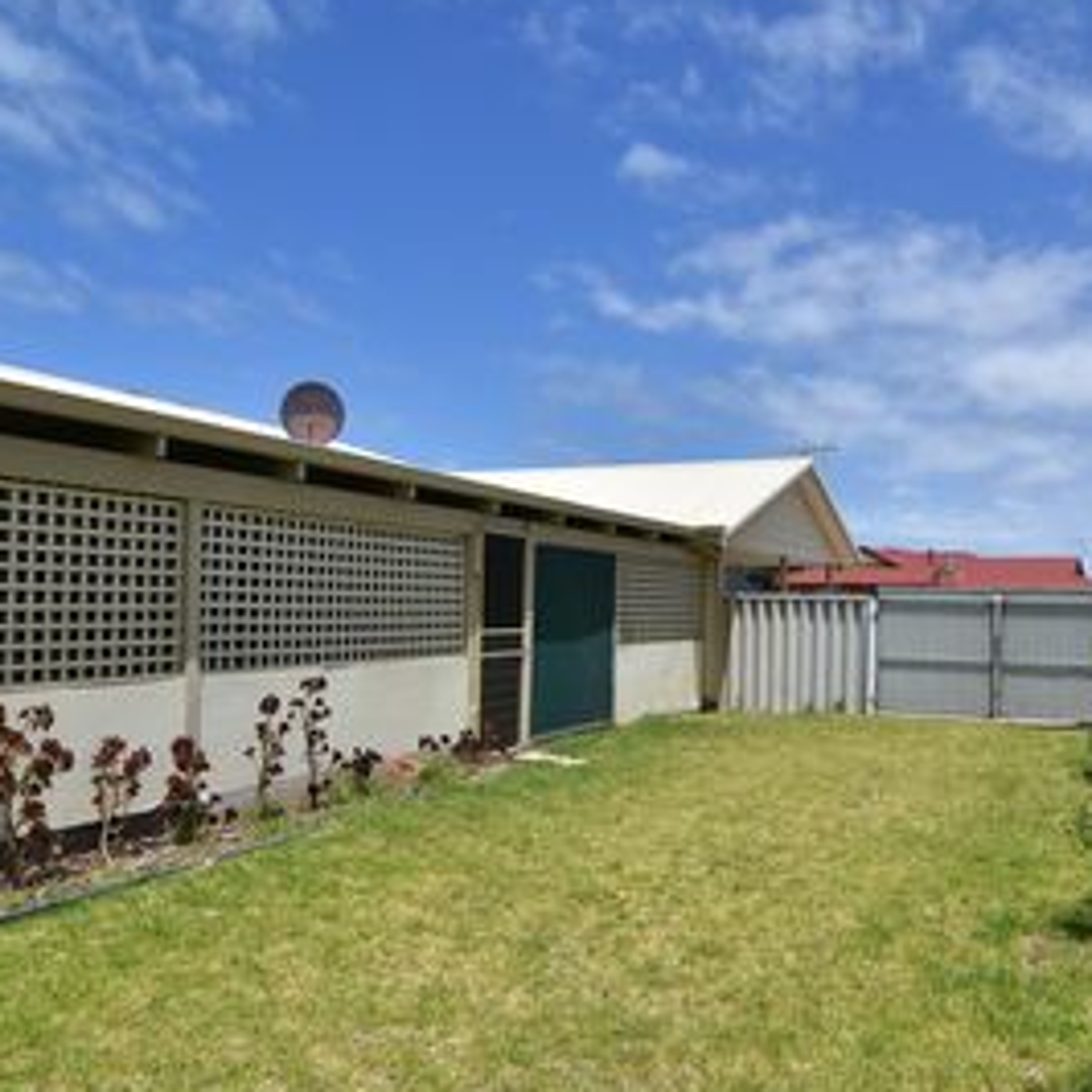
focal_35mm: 27
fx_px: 964
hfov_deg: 58.5
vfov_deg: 59.0
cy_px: 589
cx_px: 661
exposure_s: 1/500
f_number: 8
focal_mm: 12
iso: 125
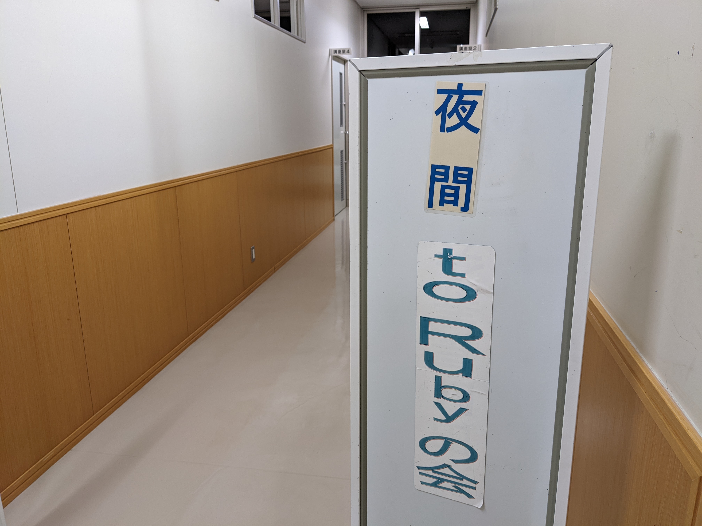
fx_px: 548
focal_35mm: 27
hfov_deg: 65.3
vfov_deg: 51.4
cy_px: 263
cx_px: 351
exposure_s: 1/25
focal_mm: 4.38
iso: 90
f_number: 1.73
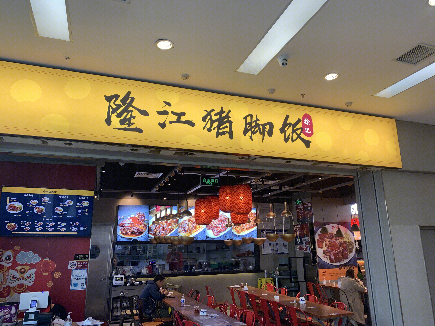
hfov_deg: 67.3
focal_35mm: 26
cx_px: 218
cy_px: 163
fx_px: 327
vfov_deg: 53.1
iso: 40
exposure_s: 1/100
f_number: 1.8
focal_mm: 4.25
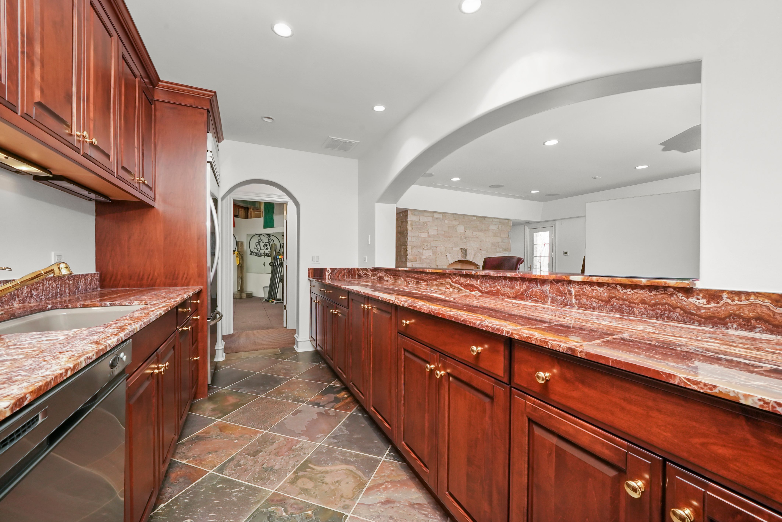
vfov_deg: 85.4
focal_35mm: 13
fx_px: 282
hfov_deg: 108.3
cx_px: 391
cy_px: 261
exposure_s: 1/1.67
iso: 2000
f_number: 13
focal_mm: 13
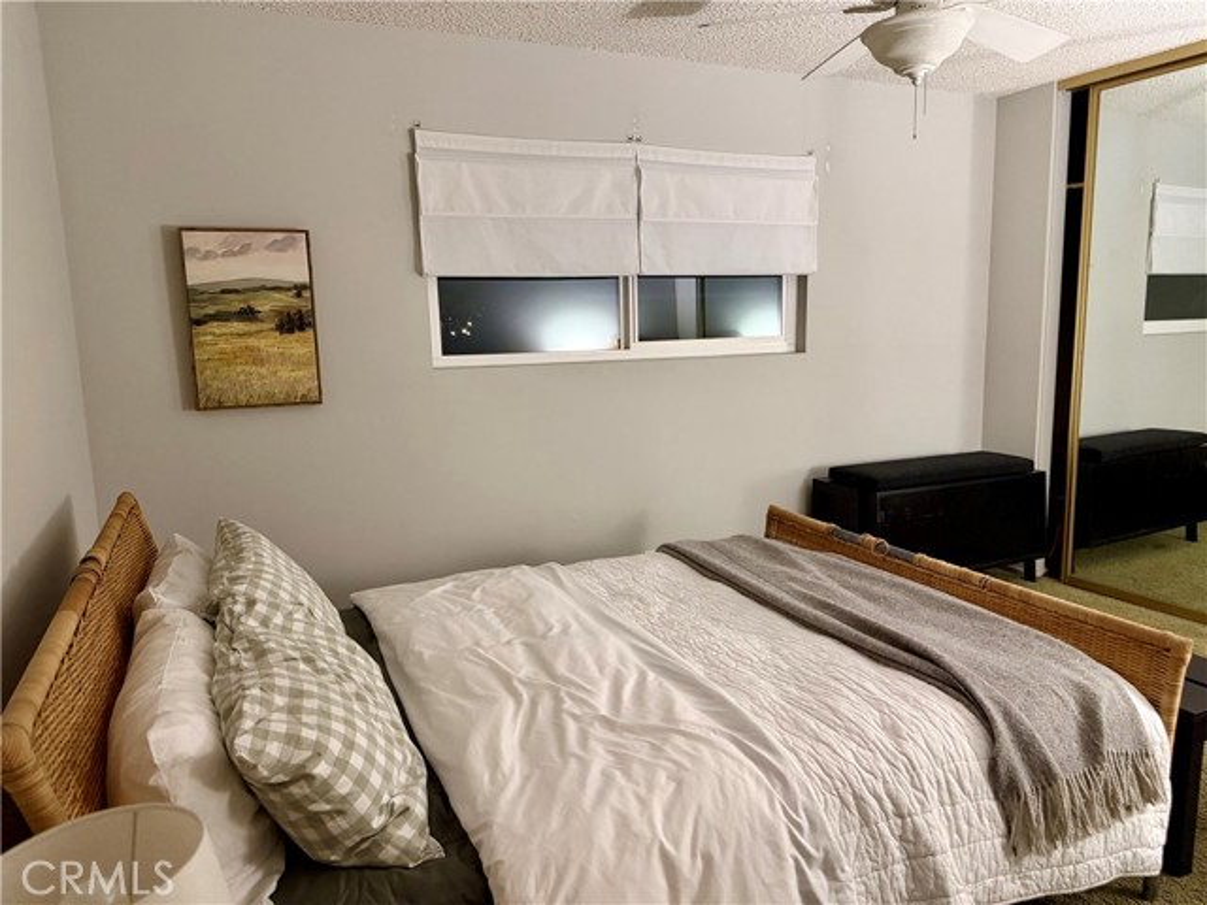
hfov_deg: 71.6
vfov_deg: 56.8
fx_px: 837
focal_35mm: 24
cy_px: 452
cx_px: 604
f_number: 1.78
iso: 800
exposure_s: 1/40
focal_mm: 6.76
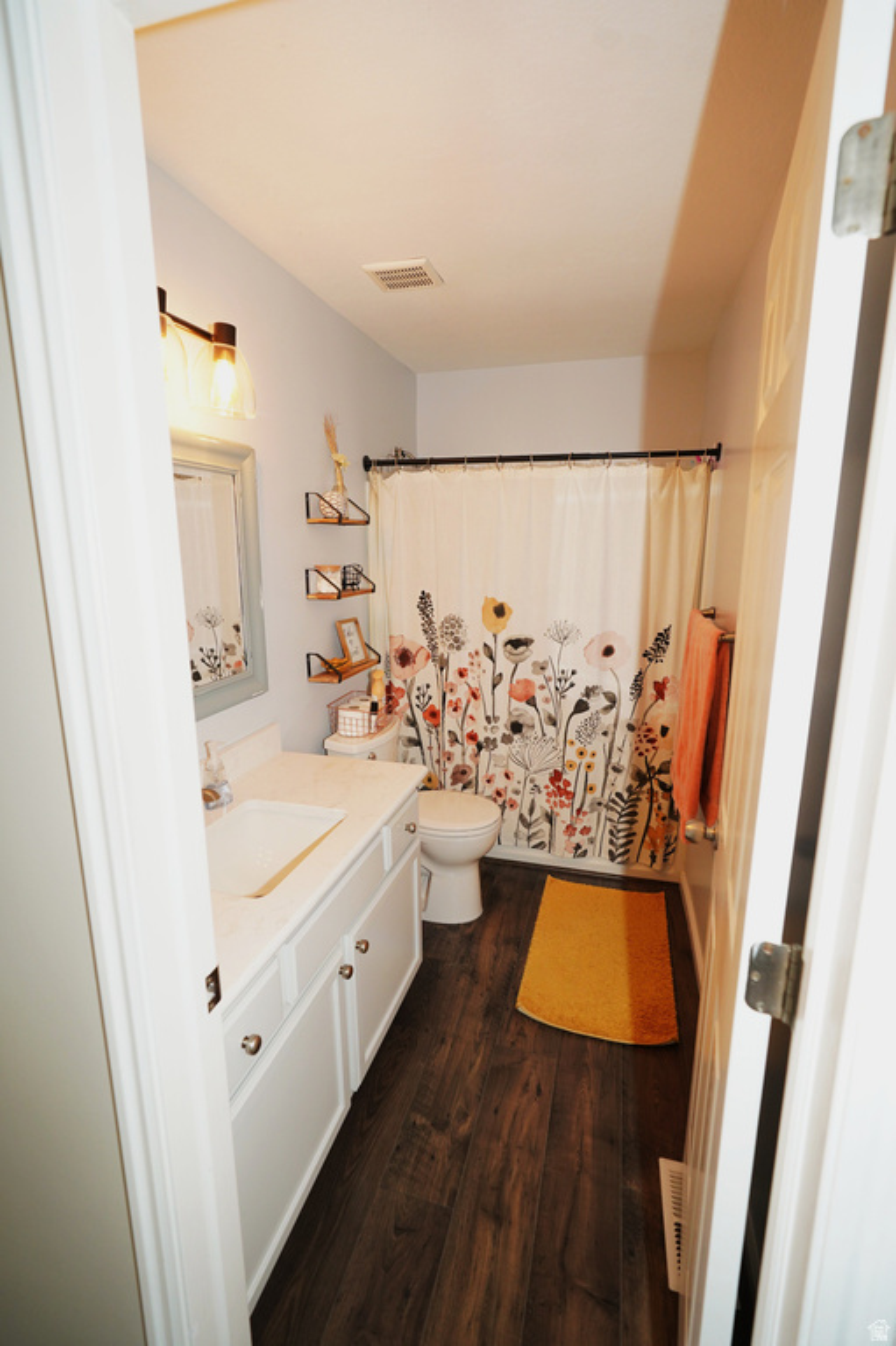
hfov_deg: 73.7
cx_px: 448
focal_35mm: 16
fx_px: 598
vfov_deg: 96.8
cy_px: 673
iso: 1250
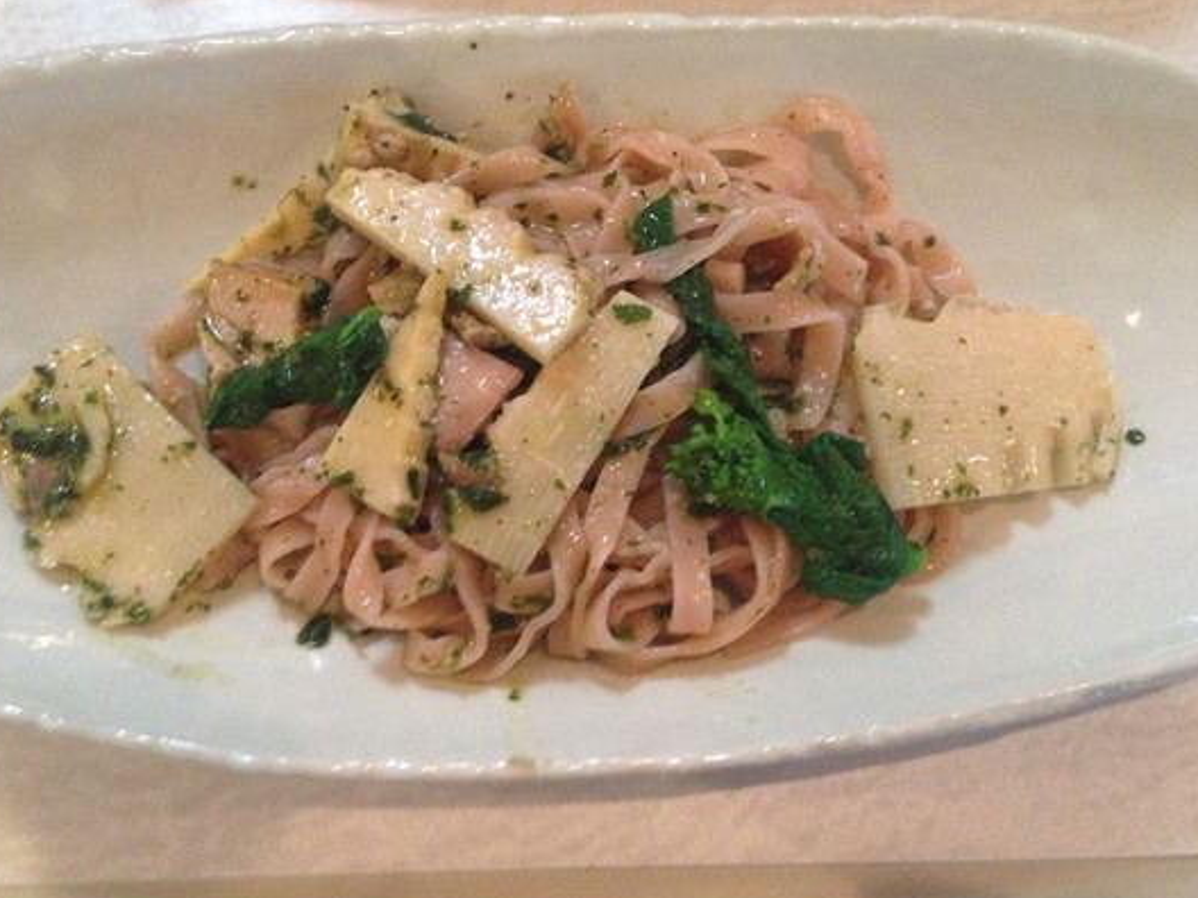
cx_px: 513
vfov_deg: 35.9
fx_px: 1384
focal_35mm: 40
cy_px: 424
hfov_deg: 46.7
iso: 320
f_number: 2.4
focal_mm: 4.12
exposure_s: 1/20
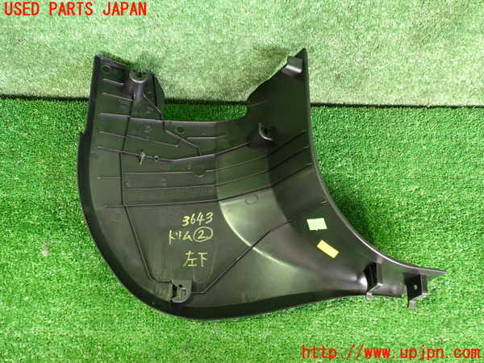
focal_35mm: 30
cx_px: 242
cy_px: 182
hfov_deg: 60.0
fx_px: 419
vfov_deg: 46.8
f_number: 2.3
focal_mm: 5.4
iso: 800
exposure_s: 1/25
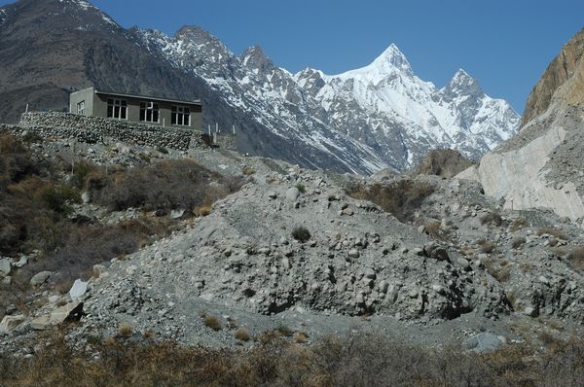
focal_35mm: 75
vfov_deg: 18.1
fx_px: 1215
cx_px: 292
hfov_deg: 27.0
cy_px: 194
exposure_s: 1/1000
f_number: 8
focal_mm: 50
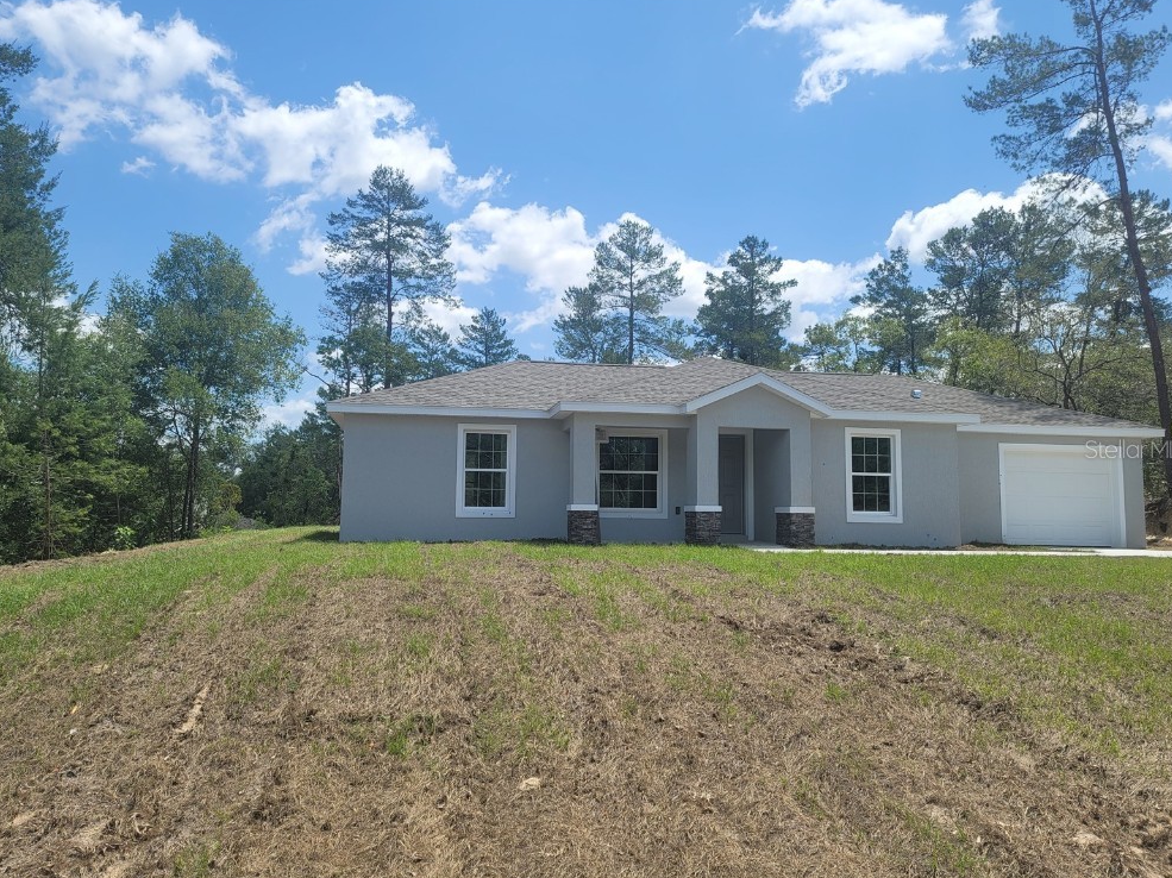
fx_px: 880
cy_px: 449
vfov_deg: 53.0
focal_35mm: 26
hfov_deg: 67.3
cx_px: 588
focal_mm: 7
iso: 20
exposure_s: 1/1024
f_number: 1.8
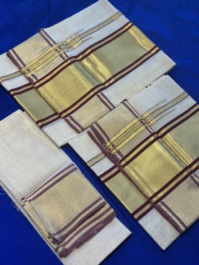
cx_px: 100
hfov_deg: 30.3
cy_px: 132
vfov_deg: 39.6
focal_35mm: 48
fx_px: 368
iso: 125
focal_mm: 6.86
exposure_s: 1/120
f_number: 1.78
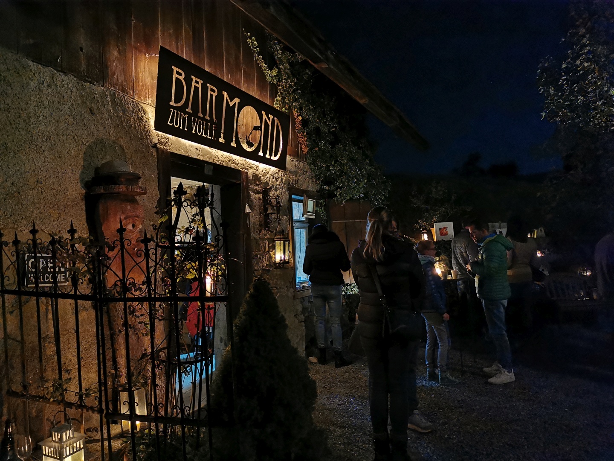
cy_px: 230
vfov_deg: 51.4
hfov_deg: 65.3
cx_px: 307
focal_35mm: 27
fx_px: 479
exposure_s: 1/33.3
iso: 1000
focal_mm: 5.56
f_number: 1.6
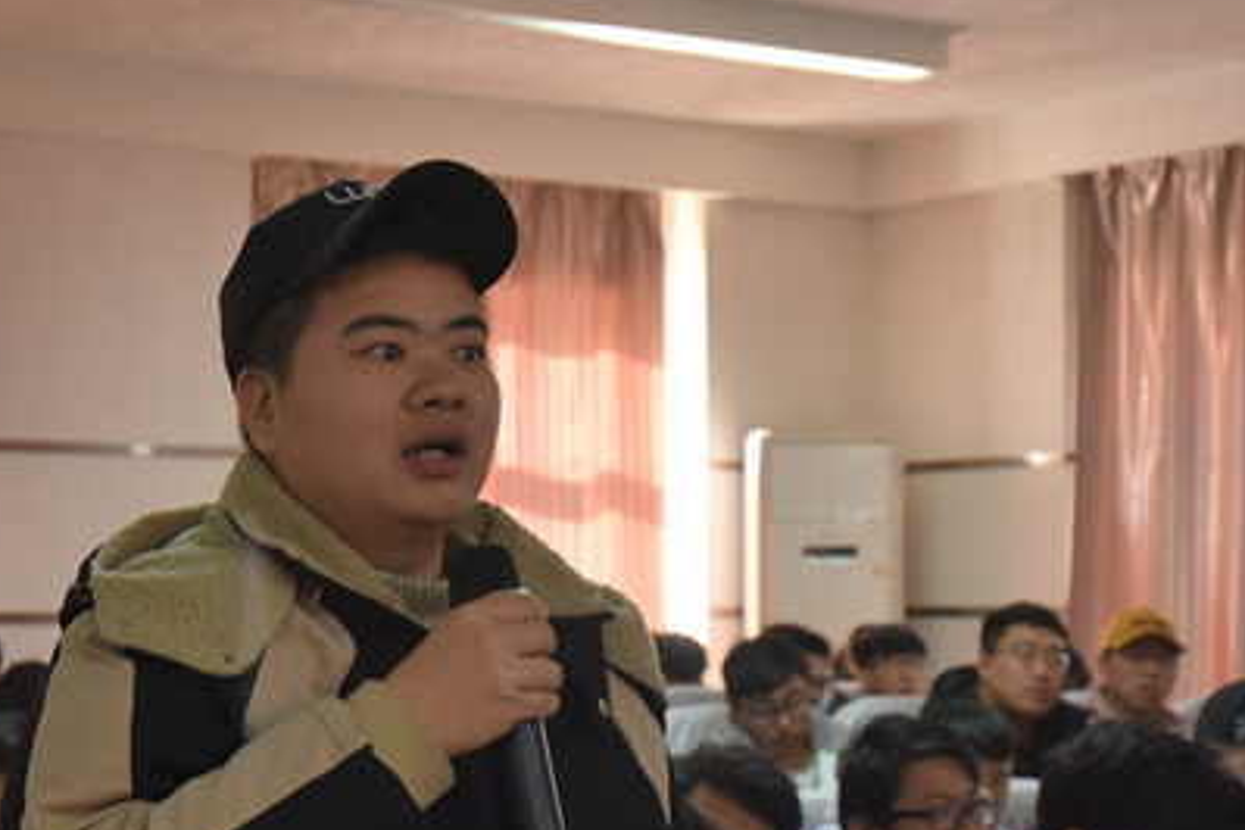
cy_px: 576
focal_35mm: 57
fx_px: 1971
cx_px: 415
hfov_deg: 34.7
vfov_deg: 23.6
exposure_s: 1/60
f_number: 4.5
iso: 1800
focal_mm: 35
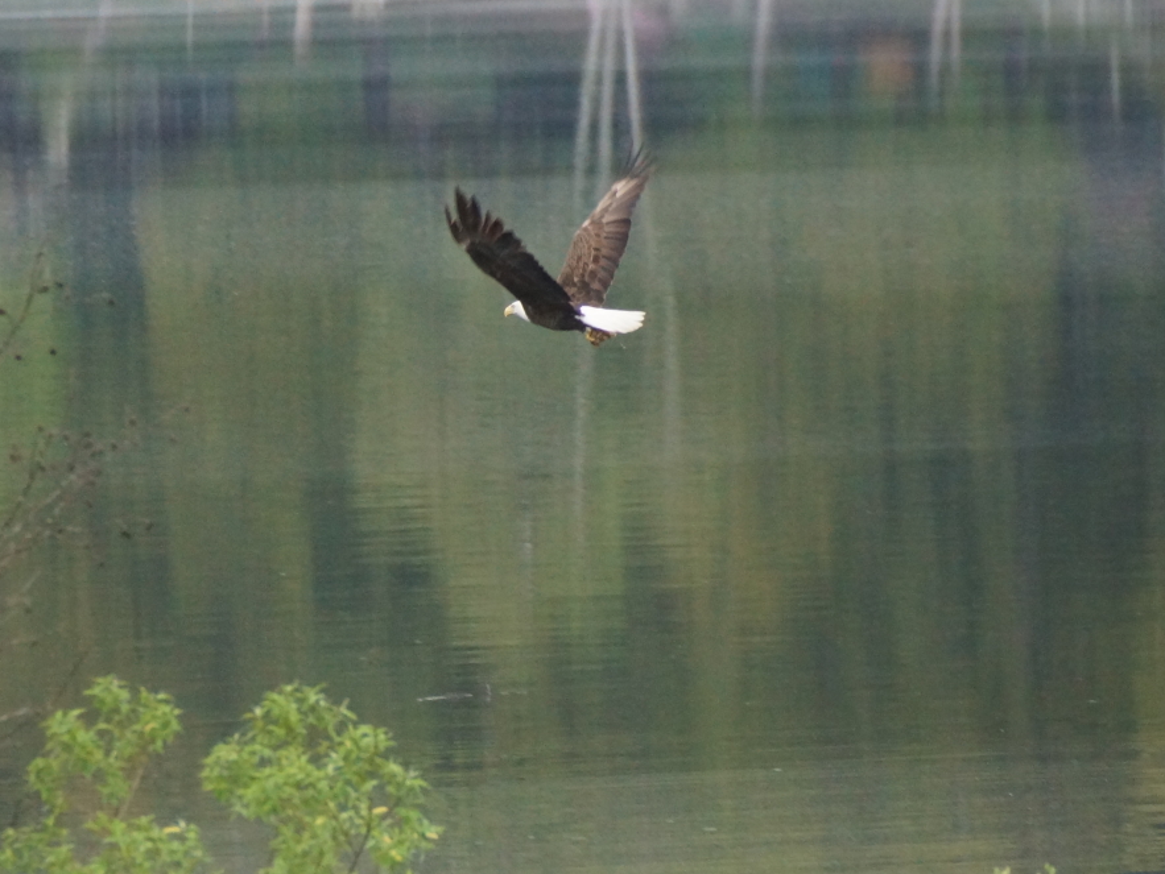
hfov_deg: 4.9
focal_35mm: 408
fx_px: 13737
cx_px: 644
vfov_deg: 3.6
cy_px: 438
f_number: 6.3
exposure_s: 1/400
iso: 1250
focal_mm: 250
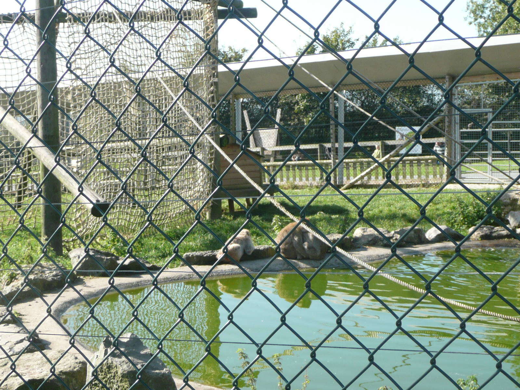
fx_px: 1006
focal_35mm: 67
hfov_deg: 29.0
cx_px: 260
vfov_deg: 21.9
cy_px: 195
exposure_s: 1/250
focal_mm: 7.3
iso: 100
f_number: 4.1
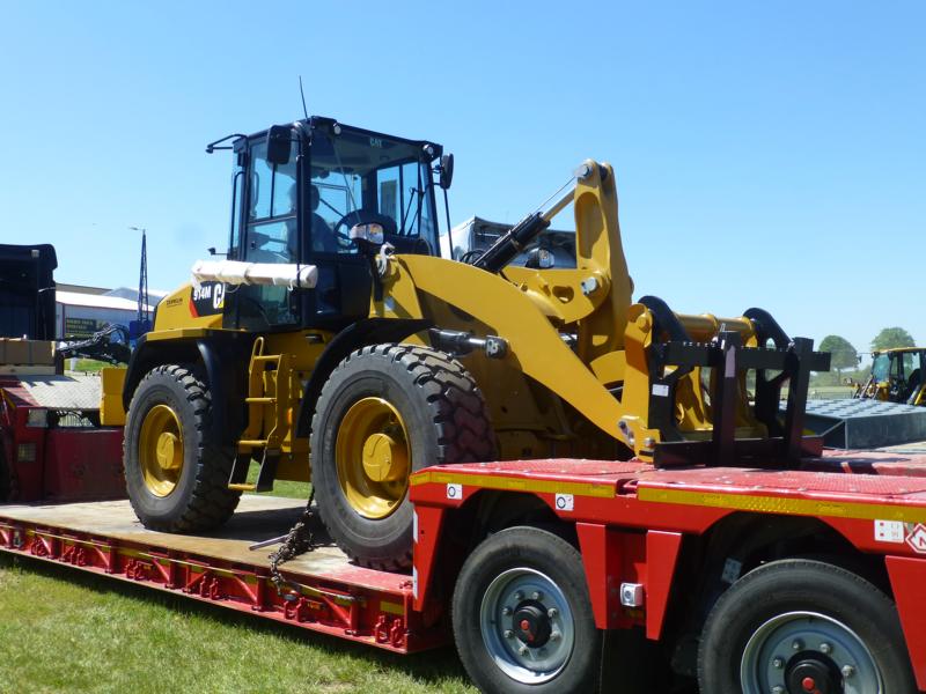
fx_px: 1043
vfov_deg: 36.8
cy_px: 347
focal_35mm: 39
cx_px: 463
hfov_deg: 47.9
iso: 100
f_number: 3.9
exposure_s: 1/640
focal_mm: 6.9
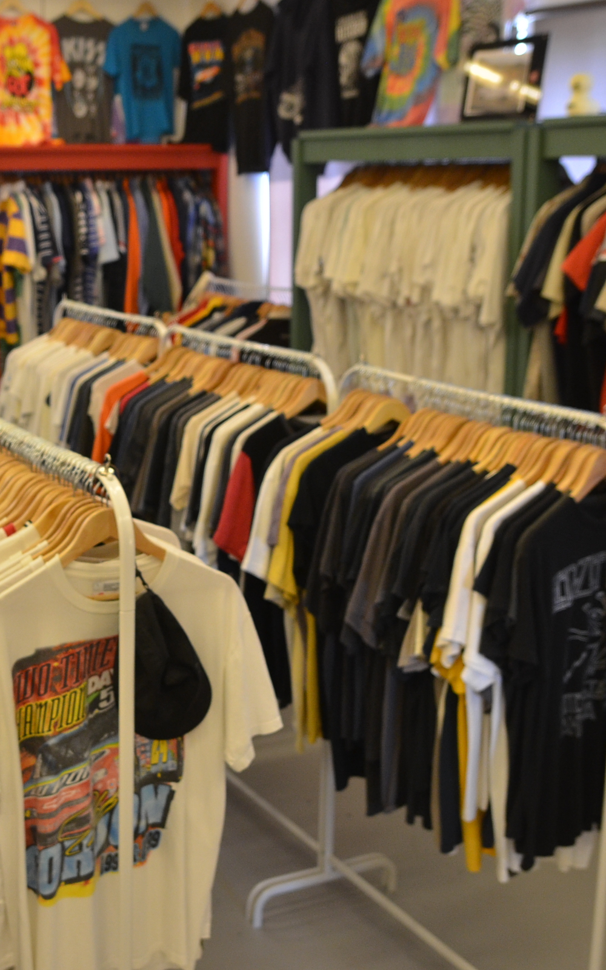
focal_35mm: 47
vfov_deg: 42.6
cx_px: 111
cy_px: 479
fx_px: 1242
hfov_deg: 26.8
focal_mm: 20
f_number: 3.5
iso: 800
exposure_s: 1/50
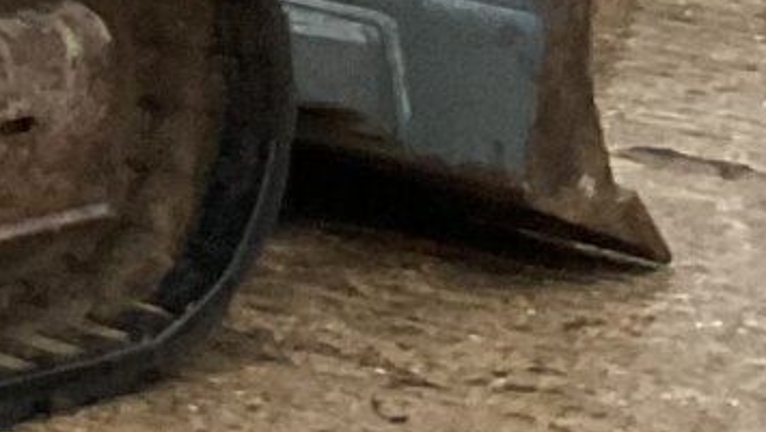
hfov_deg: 8.8
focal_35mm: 228
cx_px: -865
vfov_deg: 5.1
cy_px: -683
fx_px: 4633
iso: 80
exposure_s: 1/50
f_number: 1.8
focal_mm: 3
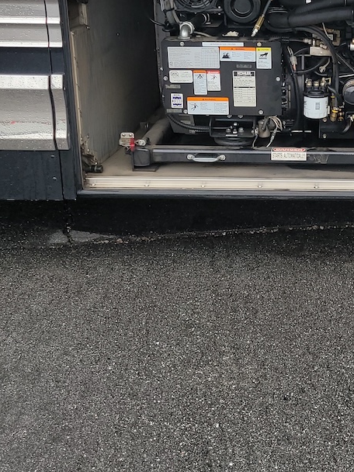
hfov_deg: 24.7
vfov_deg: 33.1
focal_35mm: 57
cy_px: 112
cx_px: 336
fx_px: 777
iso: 50
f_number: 1.8
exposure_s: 1/146
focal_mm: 5.4
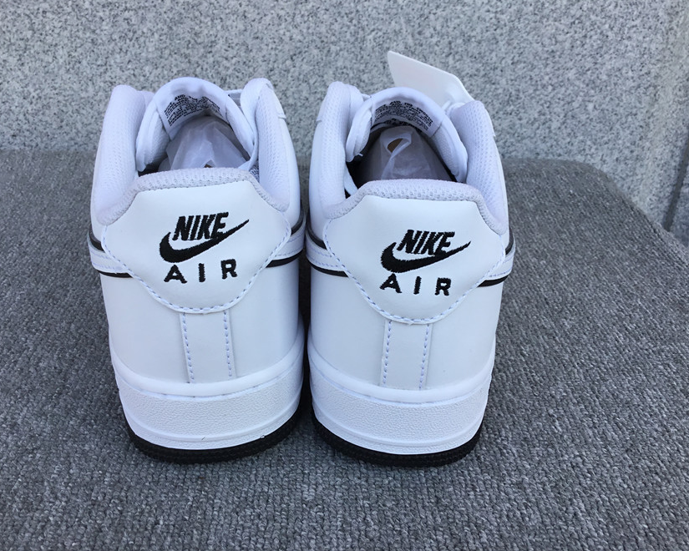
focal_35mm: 33
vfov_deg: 44.5
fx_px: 673
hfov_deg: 54.2
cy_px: 270
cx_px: 337
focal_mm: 3.3
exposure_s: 1/293
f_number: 2.4
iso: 25
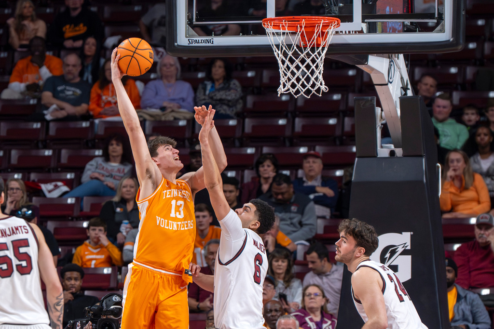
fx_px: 3101
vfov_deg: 6.1
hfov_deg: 9.1
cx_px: 247
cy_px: 164
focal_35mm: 226
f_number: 3.2
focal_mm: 151
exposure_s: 1/1000
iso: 2500
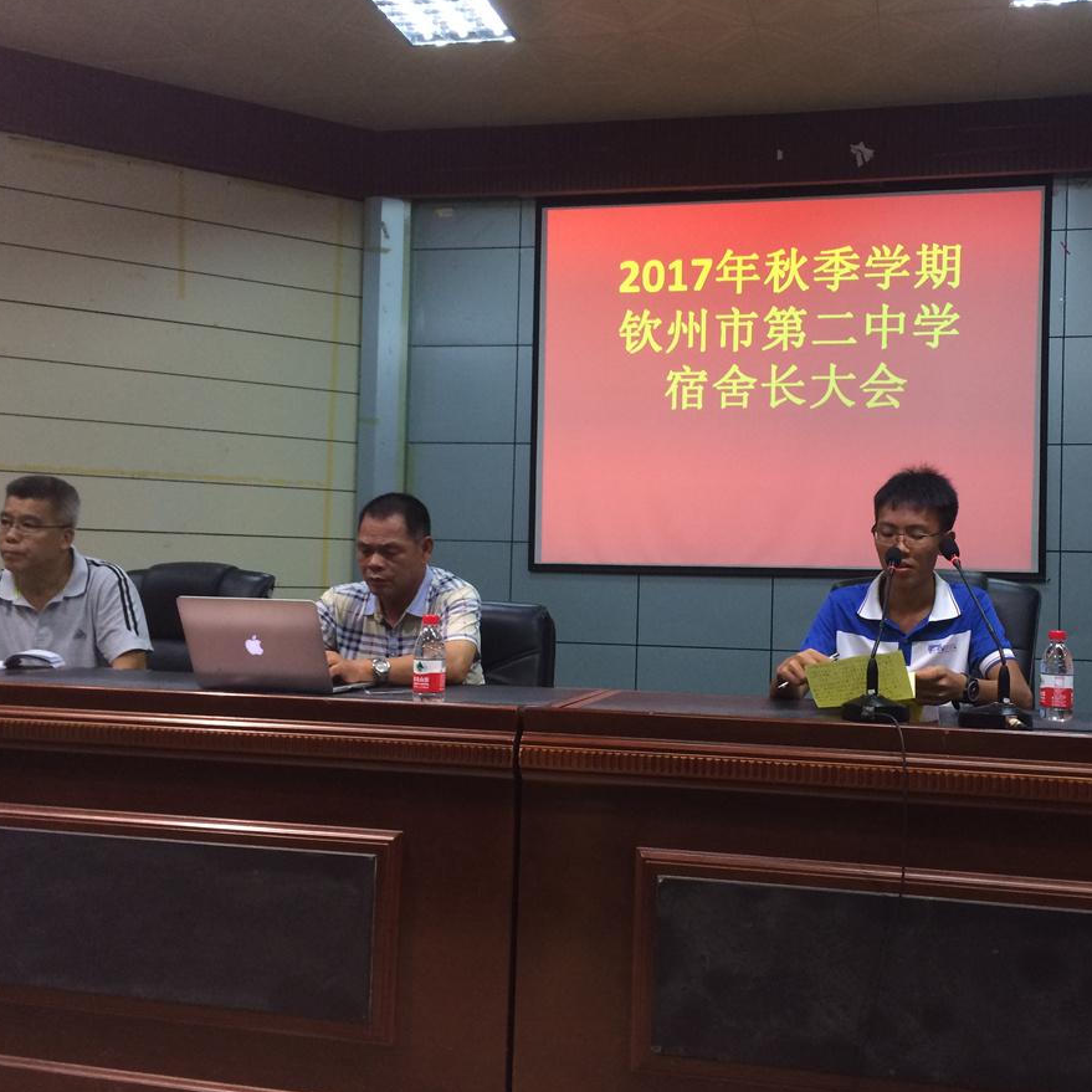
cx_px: 651
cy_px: 542
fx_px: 1249
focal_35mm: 35
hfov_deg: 47.0
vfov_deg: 47.2
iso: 125
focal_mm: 4.15
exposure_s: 1/33
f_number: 2.2
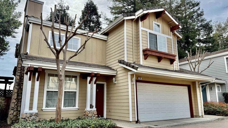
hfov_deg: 69.9
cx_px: 115
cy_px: 69
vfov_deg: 42.9
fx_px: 163
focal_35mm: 27
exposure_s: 1/3145
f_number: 1.78
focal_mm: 6.76
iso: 100
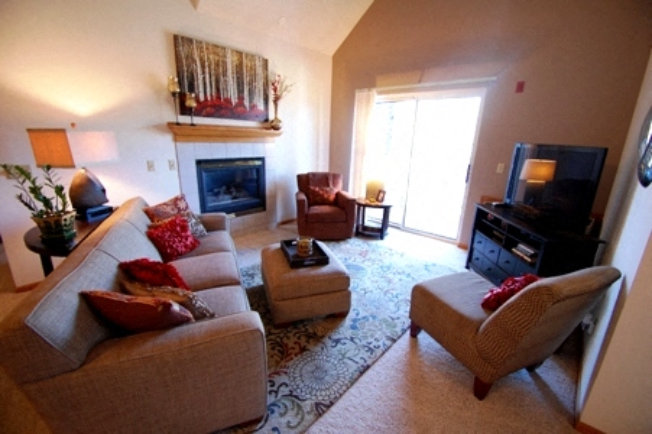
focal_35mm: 15
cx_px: 326
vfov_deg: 77.2
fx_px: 271
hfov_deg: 100.4
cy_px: 217
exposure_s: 1/30
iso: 500
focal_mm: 10
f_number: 3.5
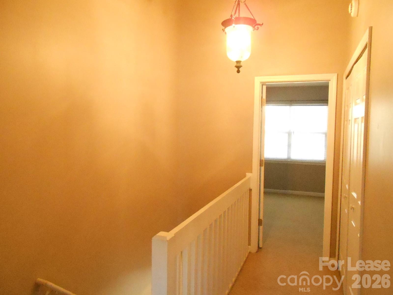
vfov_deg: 53.1
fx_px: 295
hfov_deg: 67.3
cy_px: 148
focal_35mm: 26
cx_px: 196
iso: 1600
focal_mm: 4.6
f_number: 3.5
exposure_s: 1/40
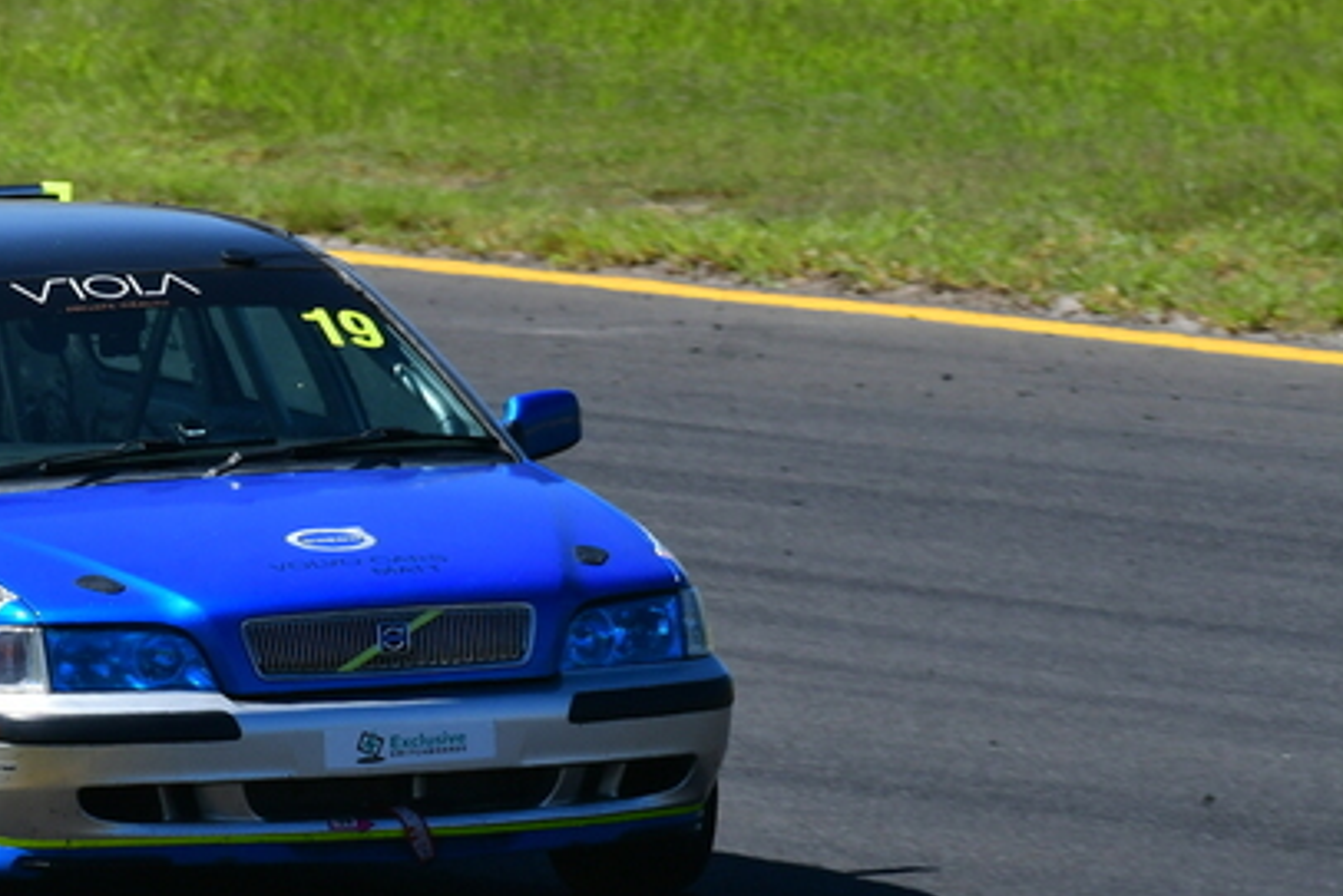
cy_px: 402
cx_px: 40
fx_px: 49594
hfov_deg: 1.6
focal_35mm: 1329
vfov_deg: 1.0
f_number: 13
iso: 500
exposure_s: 1/640
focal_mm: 450
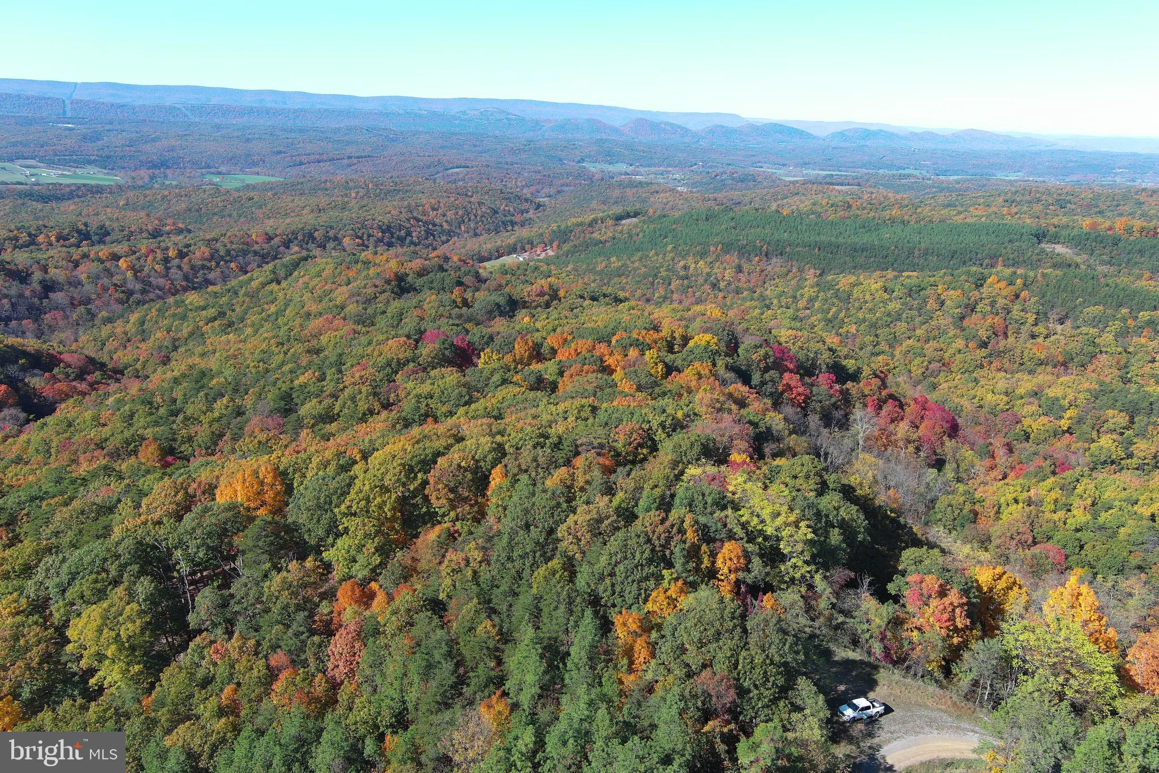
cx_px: 580
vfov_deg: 45.0
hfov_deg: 63.7
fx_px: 933
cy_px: 386
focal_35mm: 29
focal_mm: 10.57
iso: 100
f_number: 2.8
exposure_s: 1/547
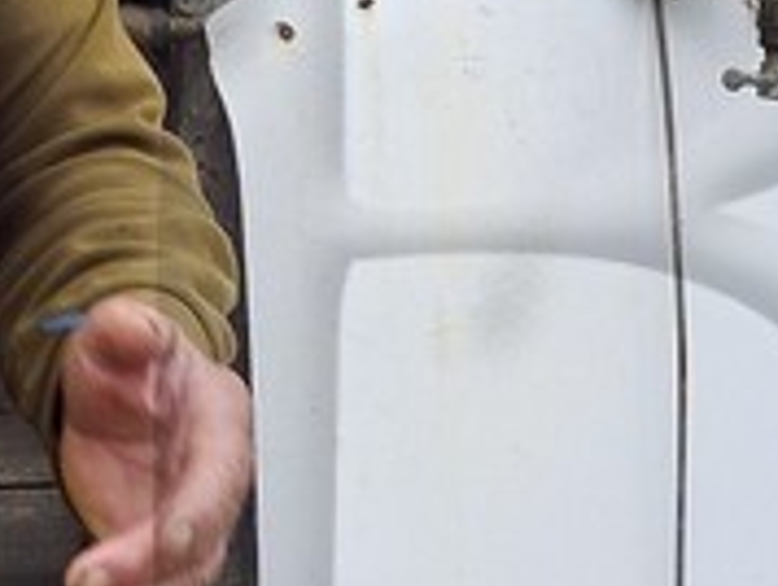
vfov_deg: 7.2
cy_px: 267
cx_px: 1184
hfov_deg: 9.3
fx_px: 4659
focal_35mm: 207
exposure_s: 1/160
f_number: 11
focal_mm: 24
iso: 400
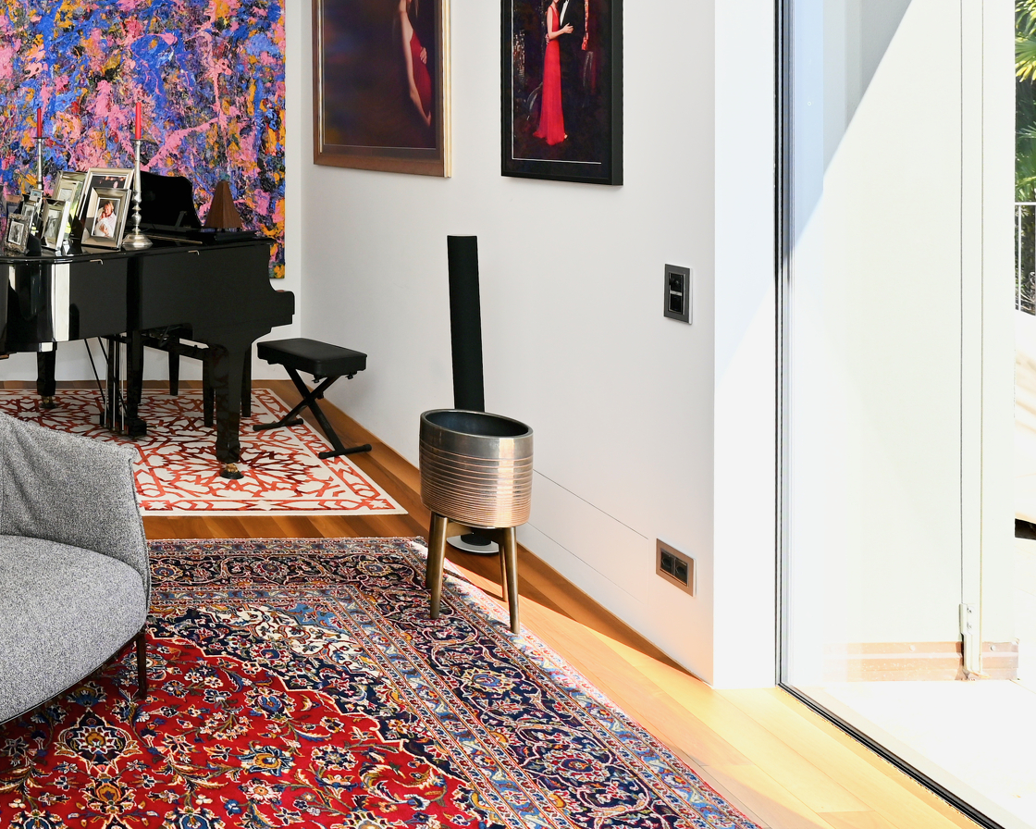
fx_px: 920
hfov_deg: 47.9
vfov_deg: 43.5
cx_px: -14
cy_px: 57
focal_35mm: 30
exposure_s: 1/125
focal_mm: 14
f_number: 5.6
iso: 125
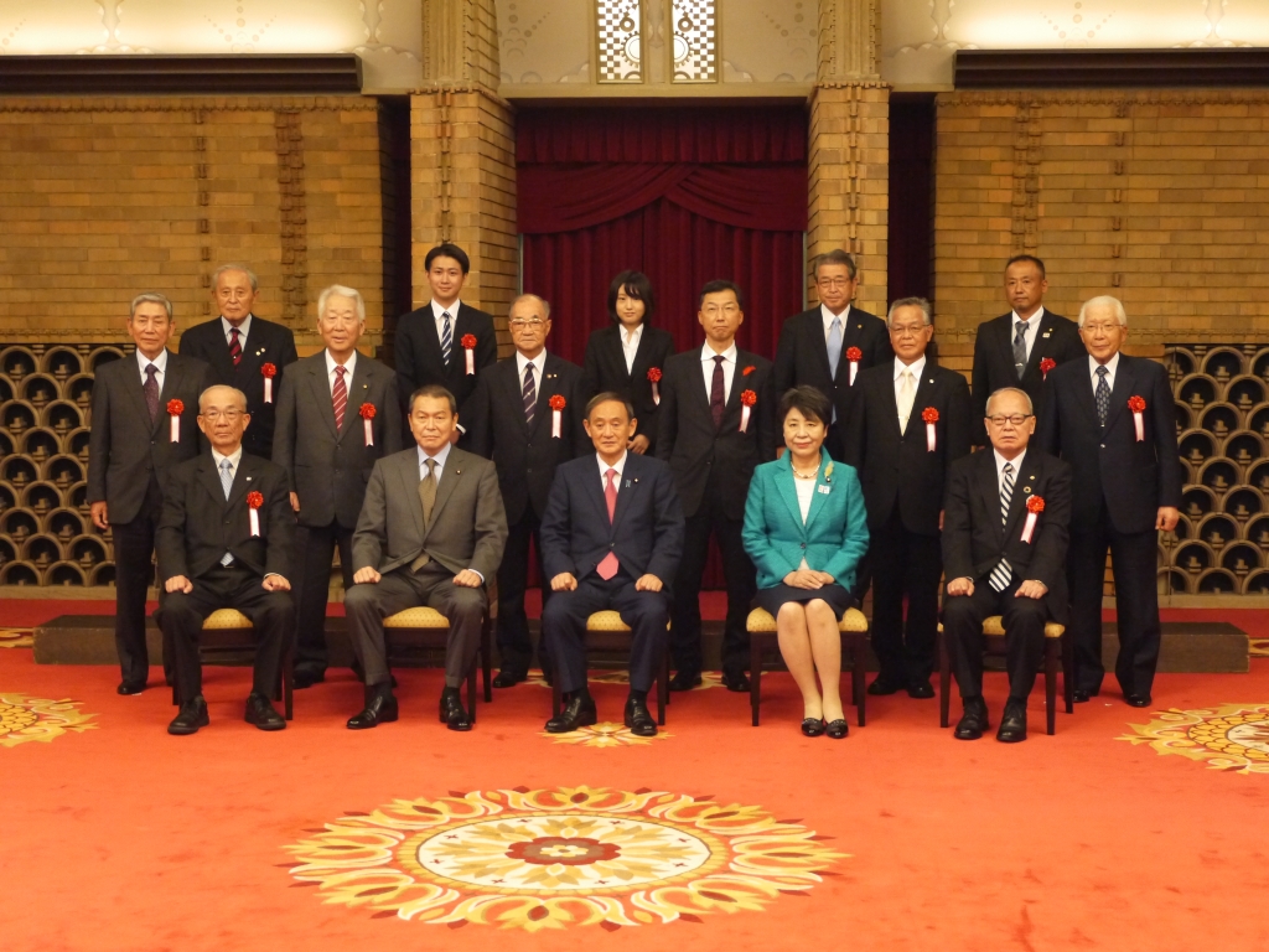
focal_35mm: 60
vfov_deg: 24.4
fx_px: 2200
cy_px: 476
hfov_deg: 32.2
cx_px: 634
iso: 1600
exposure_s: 1/20
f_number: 5.4
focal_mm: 30
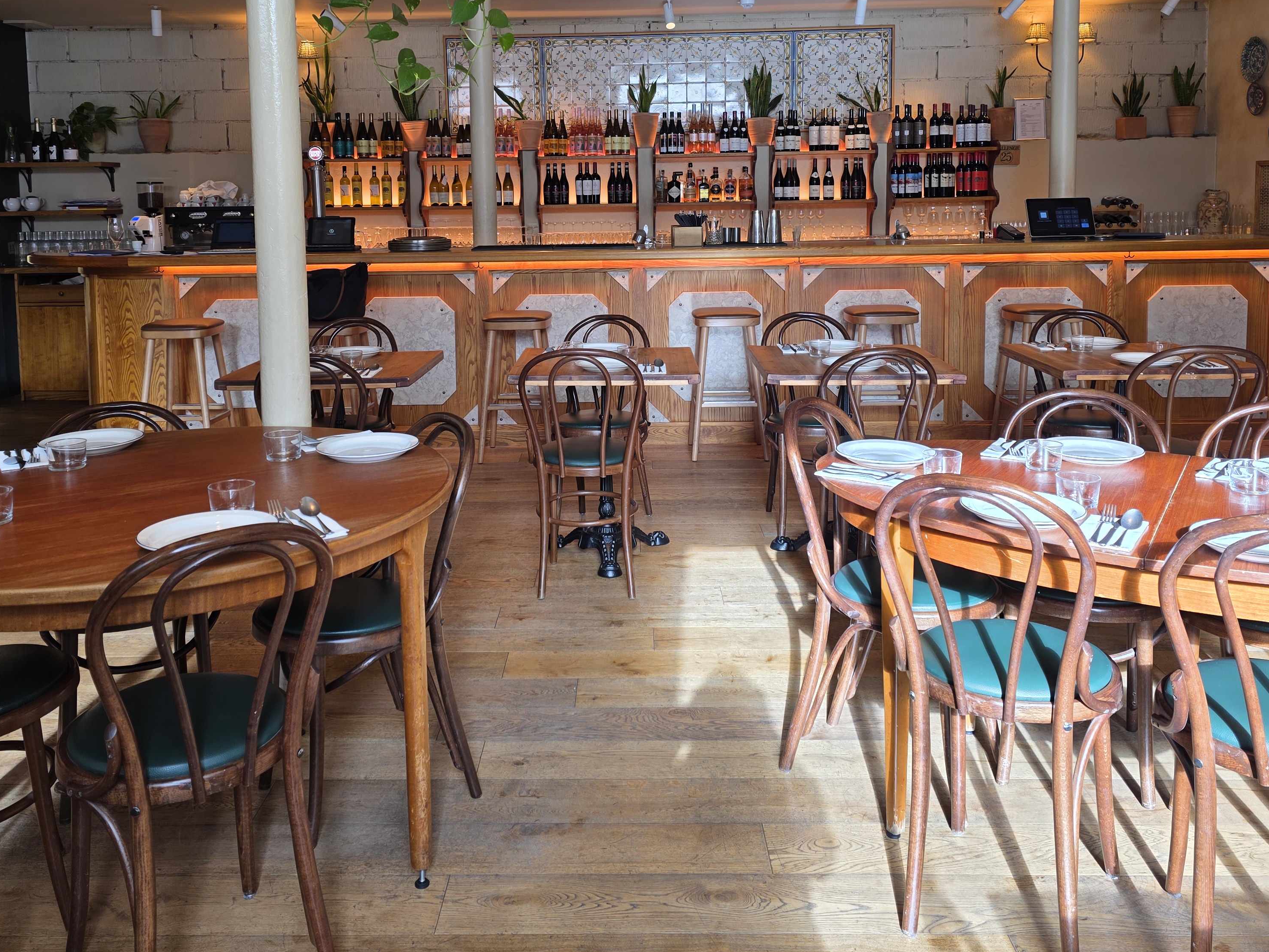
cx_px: 606
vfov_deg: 44.8
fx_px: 1136
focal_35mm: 31
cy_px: 317
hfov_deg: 58.3
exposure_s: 1/100
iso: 40
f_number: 1.7
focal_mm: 6.3
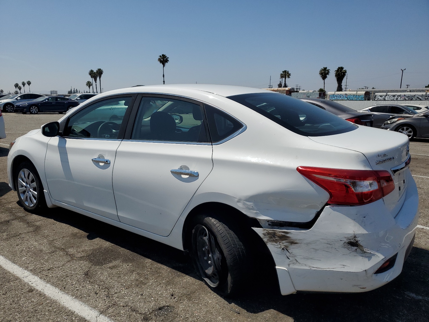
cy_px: 161
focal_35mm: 26
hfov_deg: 67.3
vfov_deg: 53.1
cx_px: 214
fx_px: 322
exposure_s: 1/10000
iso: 51
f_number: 1.5
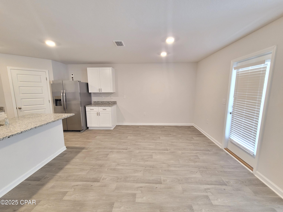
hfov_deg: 106.2
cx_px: 142
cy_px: 106
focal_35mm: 13
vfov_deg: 89.9
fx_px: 106
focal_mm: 2.2
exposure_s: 1/40
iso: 320
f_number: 2.2
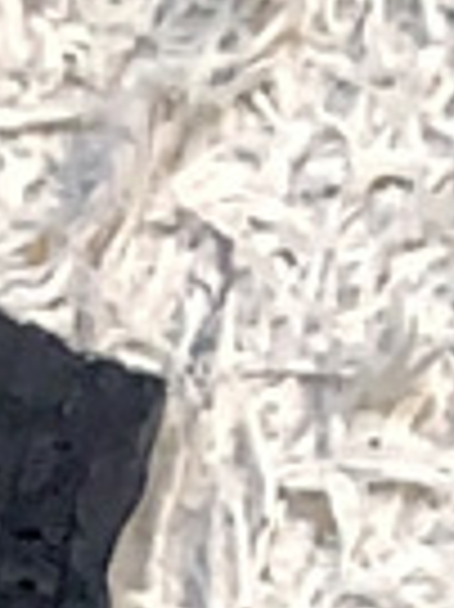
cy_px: 2247
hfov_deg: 6.8
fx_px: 3643
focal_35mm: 208
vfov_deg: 7.4
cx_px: -530
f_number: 1.8
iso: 100
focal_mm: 4.25
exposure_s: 1/100
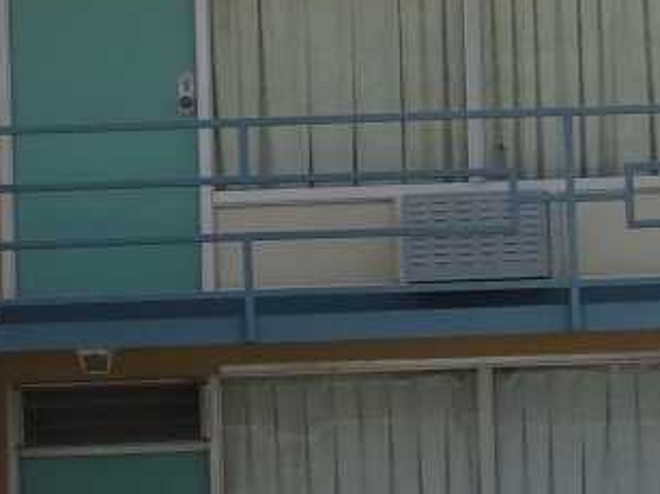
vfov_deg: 4.5
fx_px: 6347
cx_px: 1211
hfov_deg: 5.8
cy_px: 226
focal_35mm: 333
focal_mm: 12.01
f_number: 5
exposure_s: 1/640
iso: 80
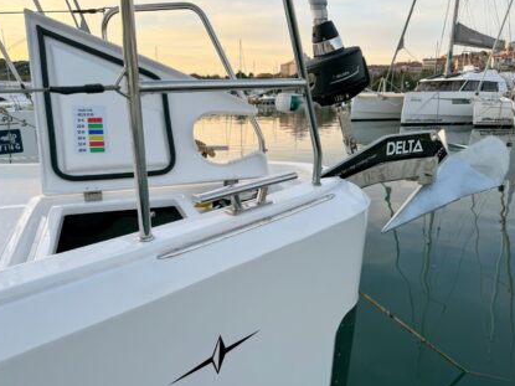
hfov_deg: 65.3
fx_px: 402
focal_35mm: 27
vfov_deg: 51.2
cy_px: 212
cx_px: 254
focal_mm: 6.86
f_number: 1.78
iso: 80
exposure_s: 1/514
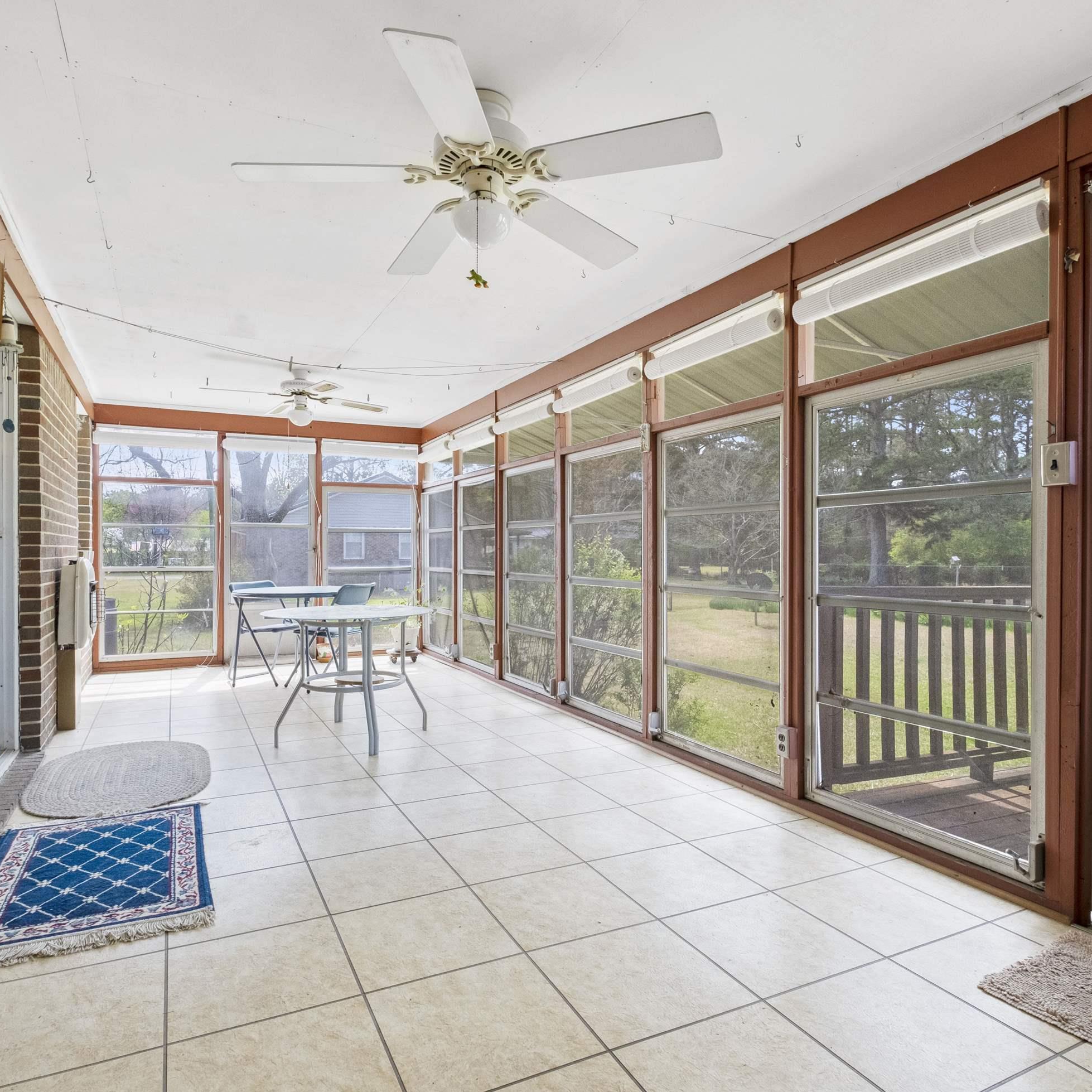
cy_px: 567
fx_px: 714
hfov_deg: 74.8
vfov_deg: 74.8
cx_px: 540
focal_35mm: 20
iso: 1250
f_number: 8
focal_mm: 10
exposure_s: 1/8
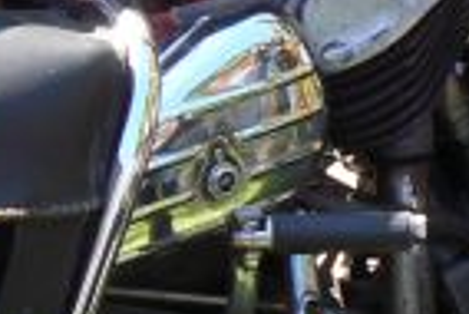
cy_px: 30
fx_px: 2752
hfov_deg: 9.7
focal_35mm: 211
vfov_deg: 6.5
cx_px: 271
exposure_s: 1/125
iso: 80
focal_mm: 6
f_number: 4
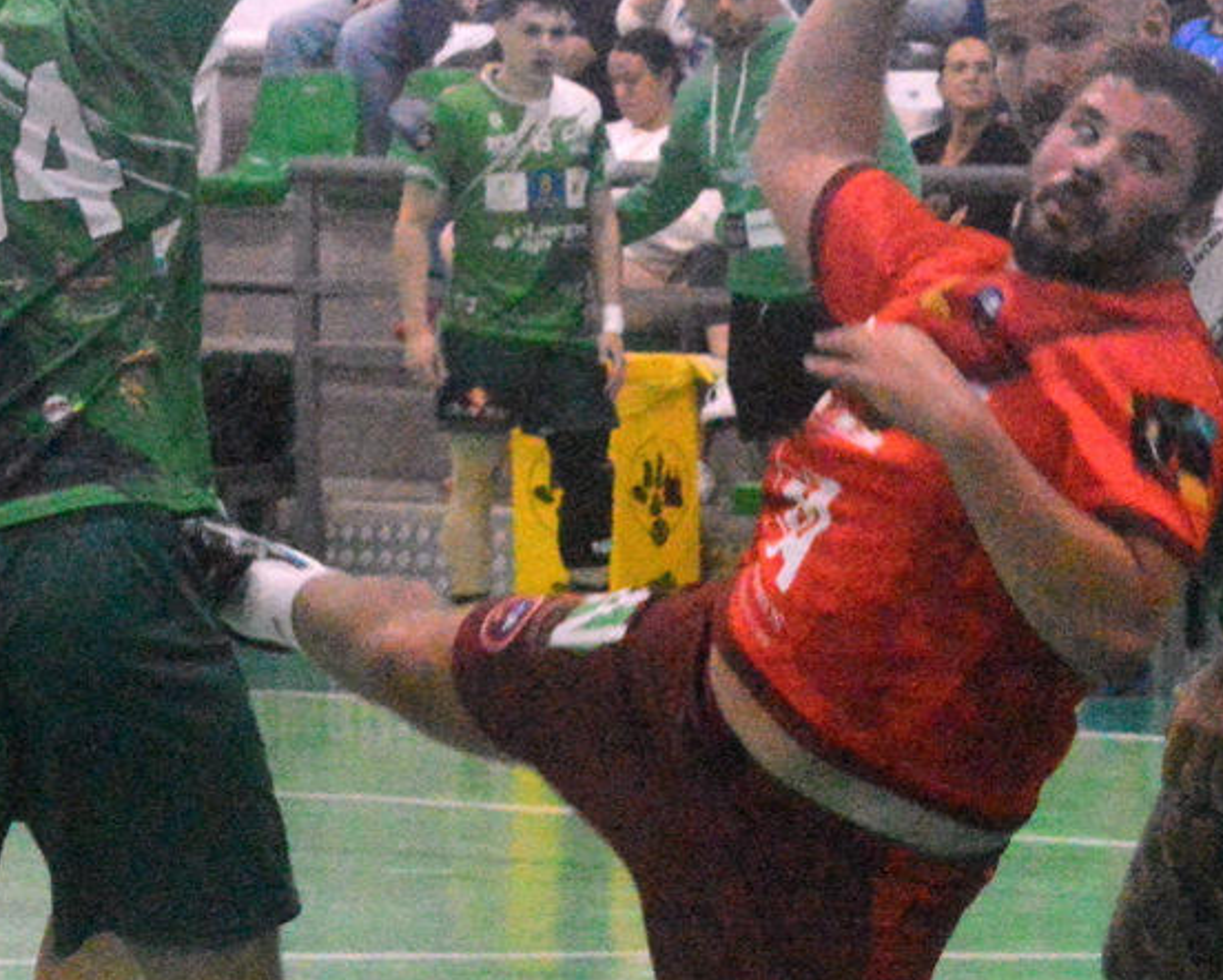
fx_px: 8990
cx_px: 1032
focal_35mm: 248
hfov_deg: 7.8
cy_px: 818
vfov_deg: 6.2
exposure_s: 1/500
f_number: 9
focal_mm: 65
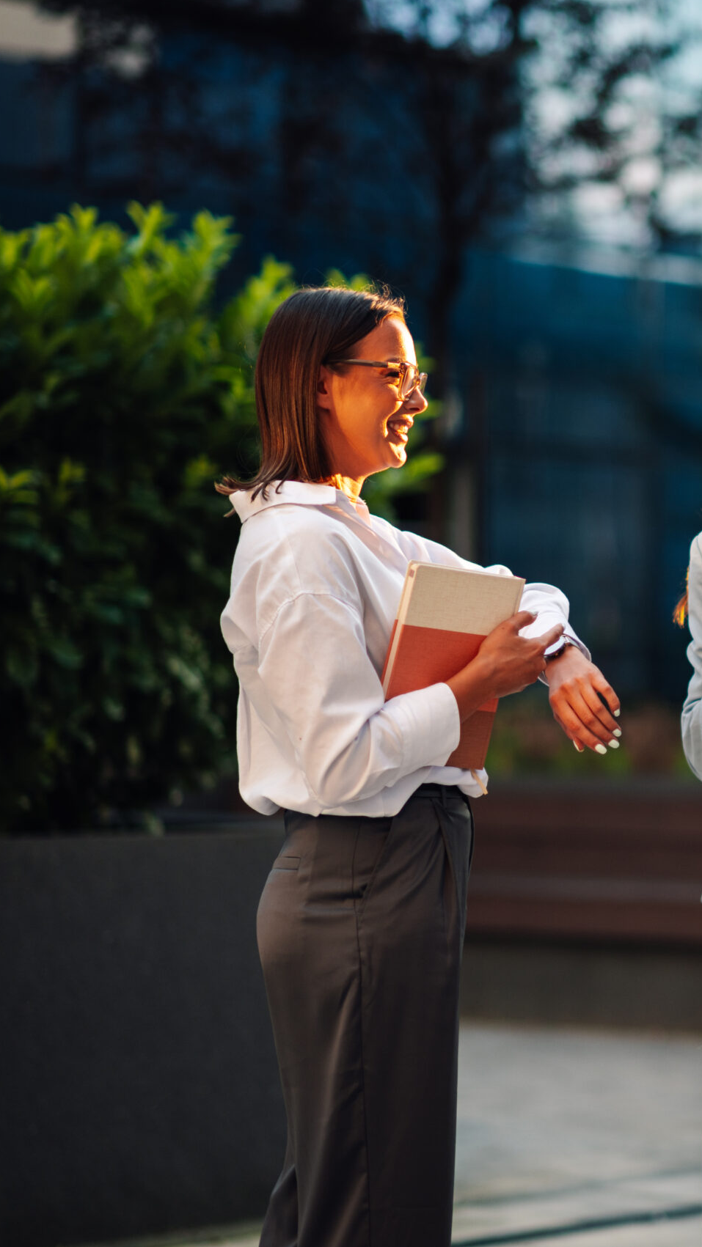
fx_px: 4434
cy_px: 622
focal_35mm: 134
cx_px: 869
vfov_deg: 16.0
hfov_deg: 8.9
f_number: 1.8
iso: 125
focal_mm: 85
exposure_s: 1/640
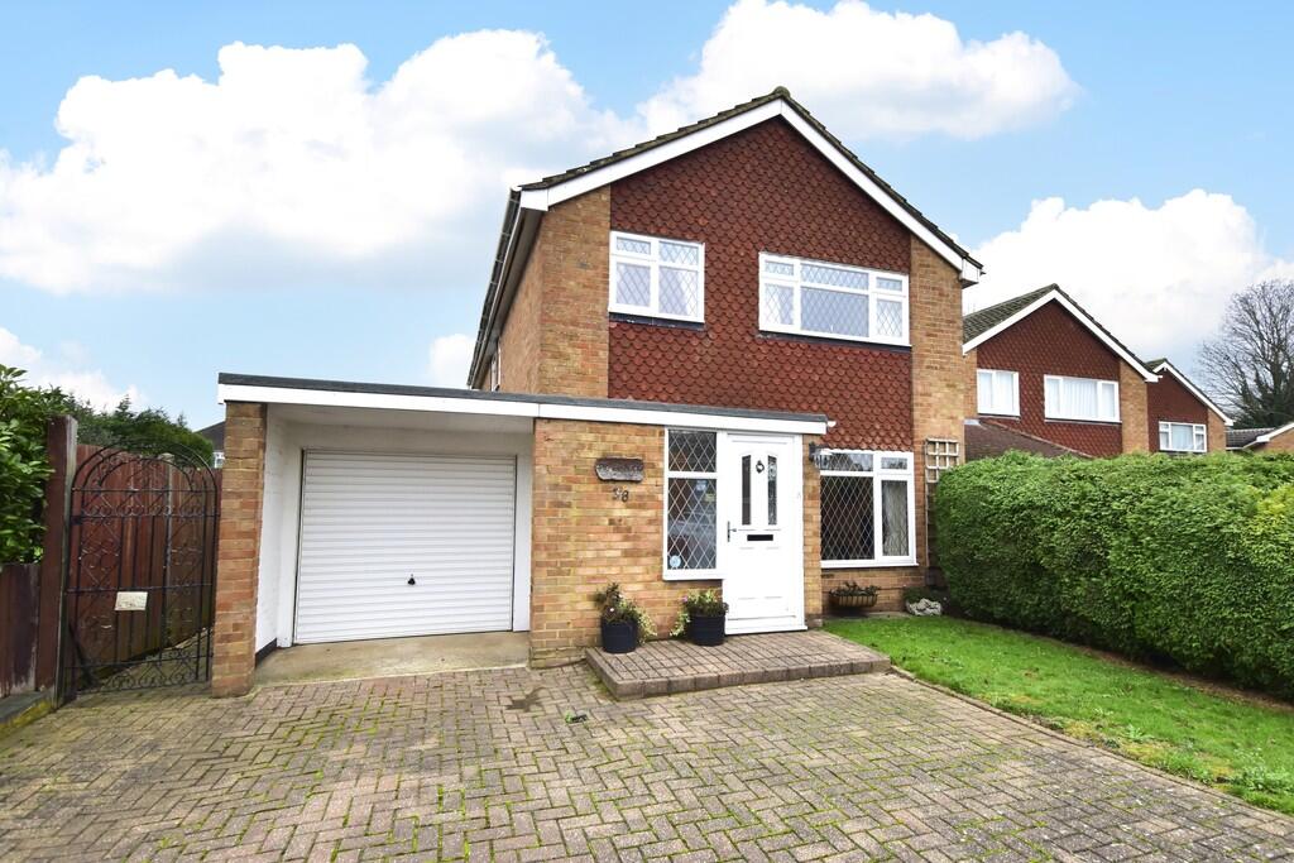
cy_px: 432
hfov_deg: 100.4
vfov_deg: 77.3
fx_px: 539
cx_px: 647
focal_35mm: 15
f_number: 8
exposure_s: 1/40
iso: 640
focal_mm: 10
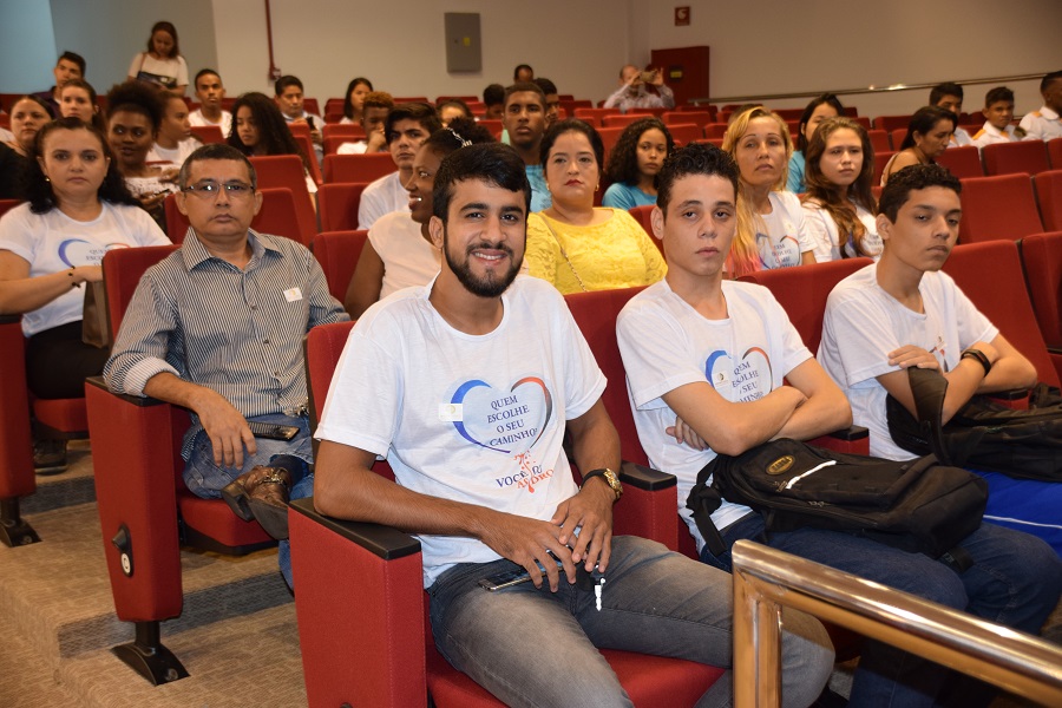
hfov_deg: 41.1
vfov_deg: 28.1
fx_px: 1416
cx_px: 531
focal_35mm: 48
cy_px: 354
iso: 800
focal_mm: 32
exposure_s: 1/80
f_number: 4.5
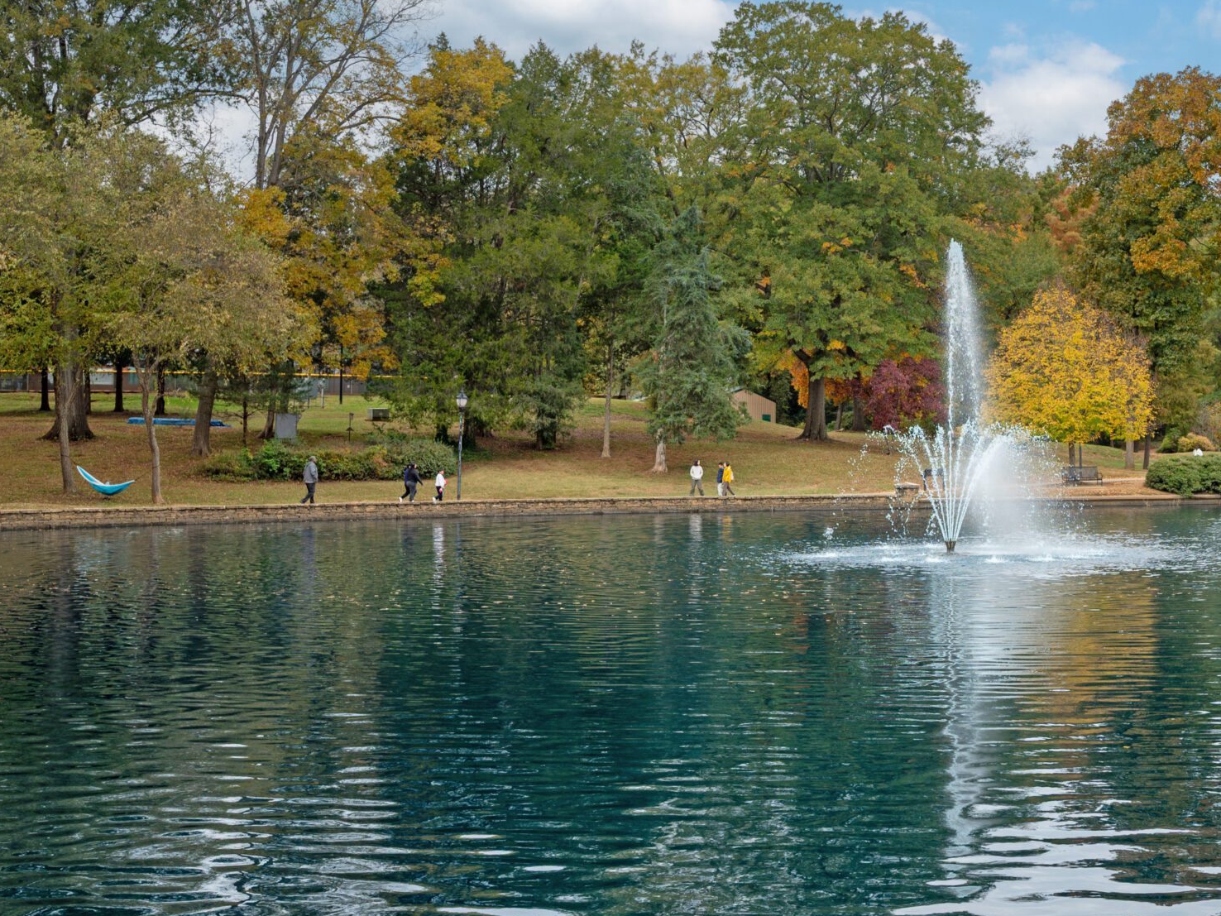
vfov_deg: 29.0
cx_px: 943
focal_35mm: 50
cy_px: 340
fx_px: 1764
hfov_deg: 37.1
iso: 110
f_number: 5.6
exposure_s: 1/250
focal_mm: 30
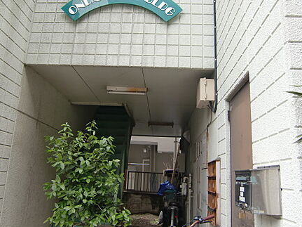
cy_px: 111
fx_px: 288
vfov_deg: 42.9
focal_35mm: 33
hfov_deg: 55.3
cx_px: 144
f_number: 2.6
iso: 64
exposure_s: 1/250
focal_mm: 4.9
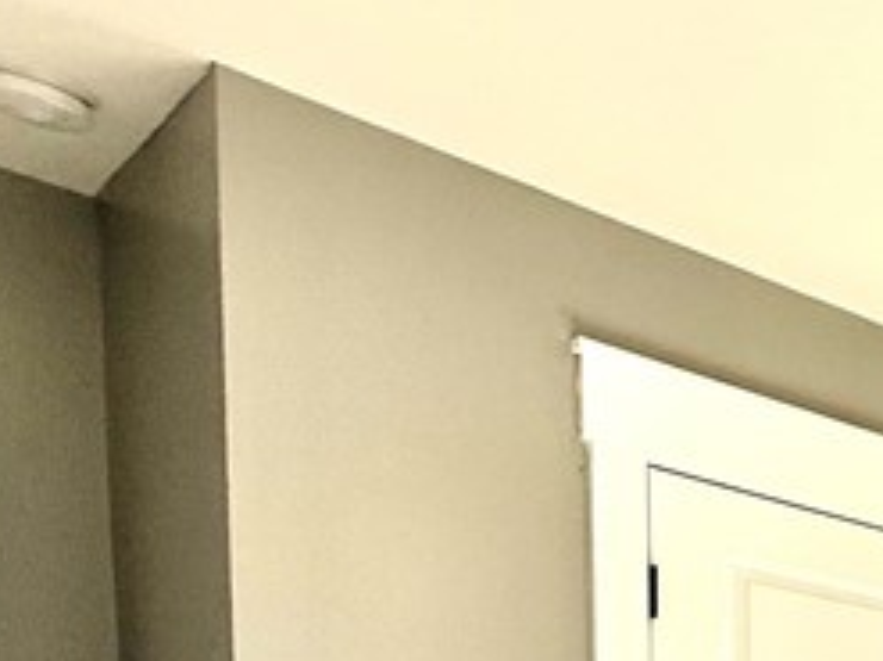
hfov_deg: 22.8
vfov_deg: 20.4
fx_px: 1479
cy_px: 1075
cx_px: 1498
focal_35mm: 58
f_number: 2.2
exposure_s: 1/138
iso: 64
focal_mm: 2.22
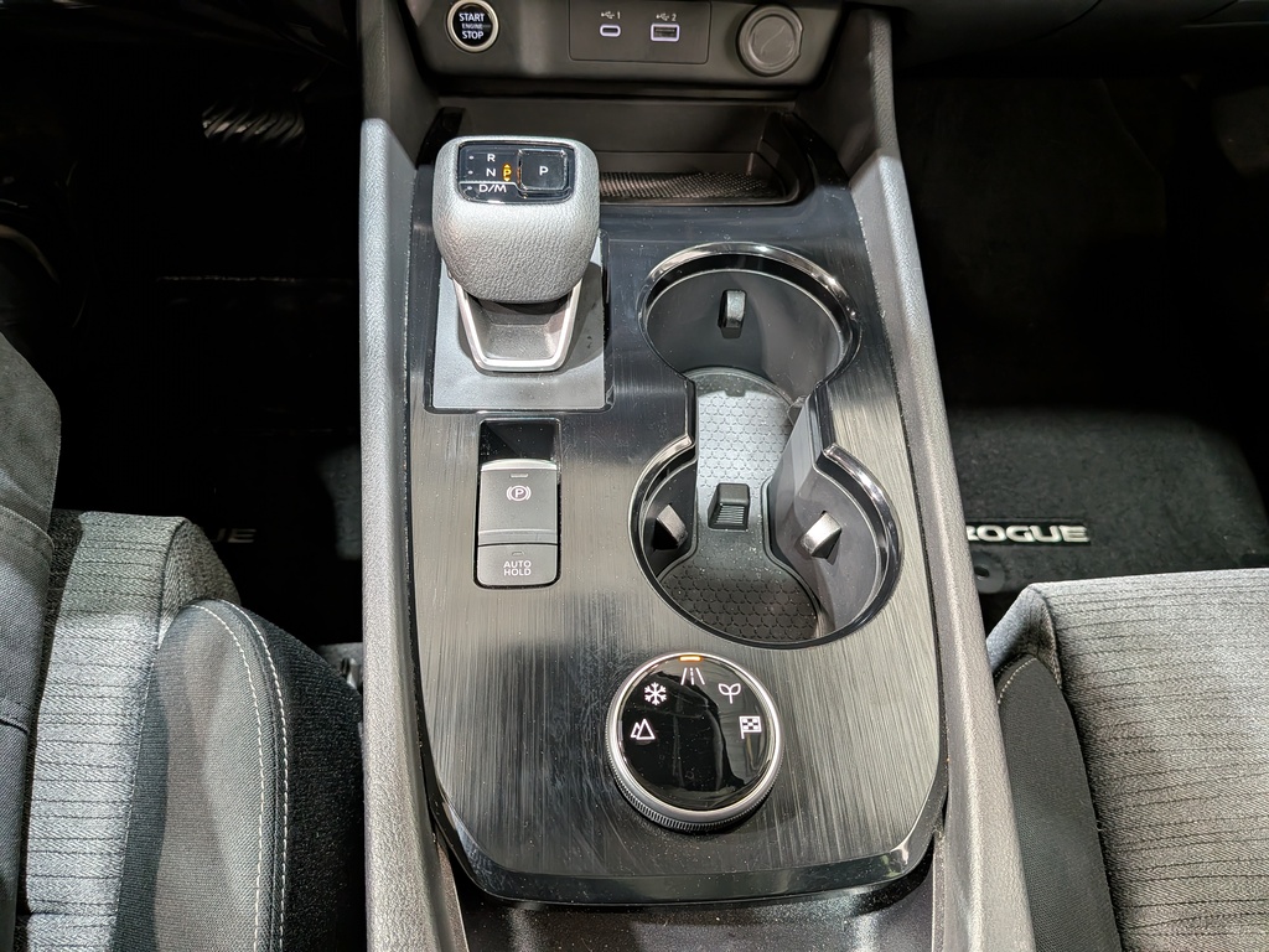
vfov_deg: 56.8
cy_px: 476
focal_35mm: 24
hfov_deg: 71.6
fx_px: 880
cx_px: 634
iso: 409
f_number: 1.7
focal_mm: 4.53
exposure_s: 1/20
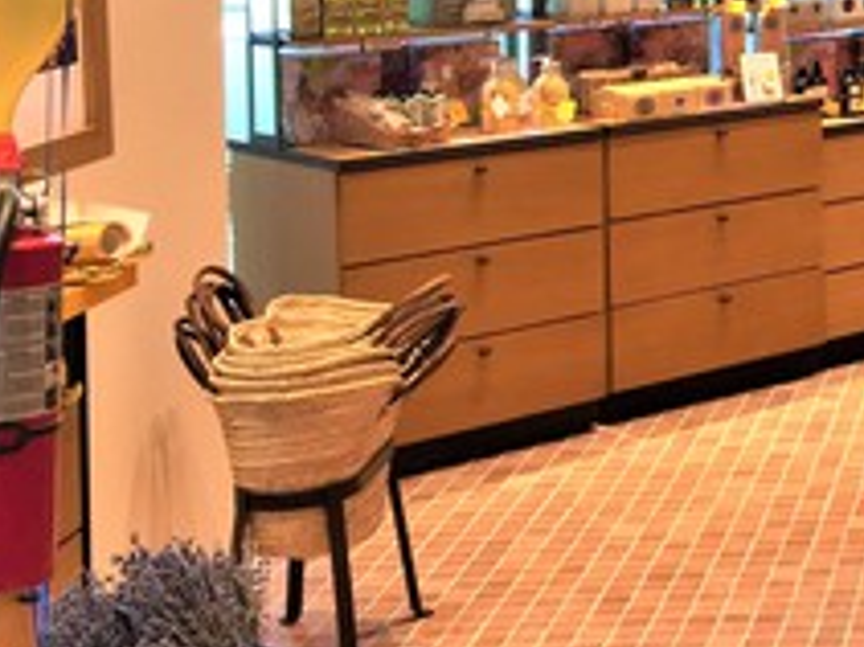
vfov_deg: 16.8
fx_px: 2120
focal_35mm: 85
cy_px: -78
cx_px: 1243
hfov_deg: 20.2
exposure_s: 1/60
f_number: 2.2
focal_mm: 4.15
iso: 40
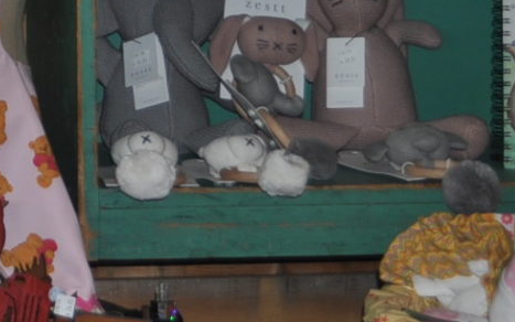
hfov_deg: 11.6
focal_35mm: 174
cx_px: -228
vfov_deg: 7.3
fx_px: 2442
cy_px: -314
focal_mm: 26
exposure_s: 1/60
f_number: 4.2
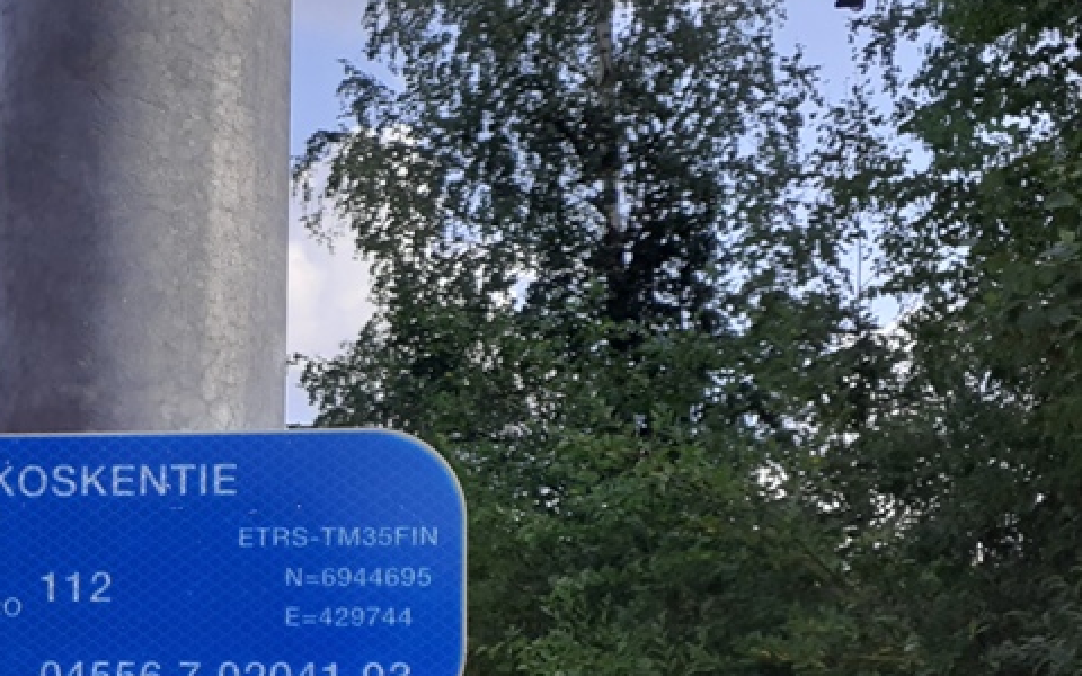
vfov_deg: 20.7
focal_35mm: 61
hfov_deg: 30.8
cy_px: 660
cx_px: -23
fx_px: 1799
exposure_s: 1/5102
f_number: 1.9
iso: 40
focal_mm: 3.6
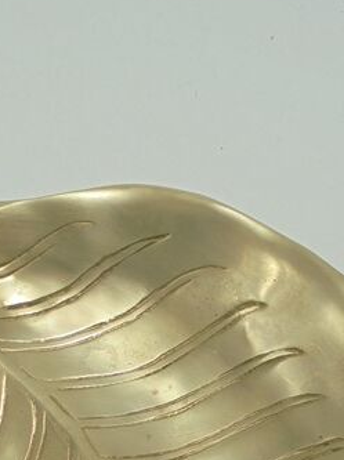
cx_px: 169
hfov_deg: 16.0
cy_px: 512
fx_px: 1221
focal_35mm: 92
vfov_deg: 20.3
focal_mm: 6.1
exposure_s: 1/100
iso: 100
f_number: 4
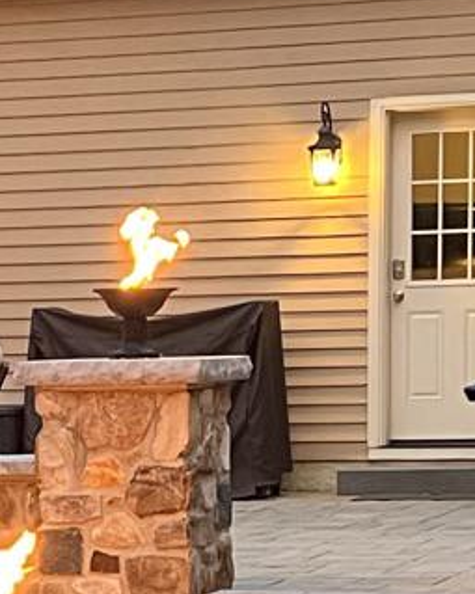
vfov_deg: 11.6
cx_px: -91
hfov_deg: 9.4
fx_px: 2866
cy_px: 691
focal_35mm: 163
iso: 400
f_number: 1.5
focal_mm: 5.7
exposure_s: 1/60
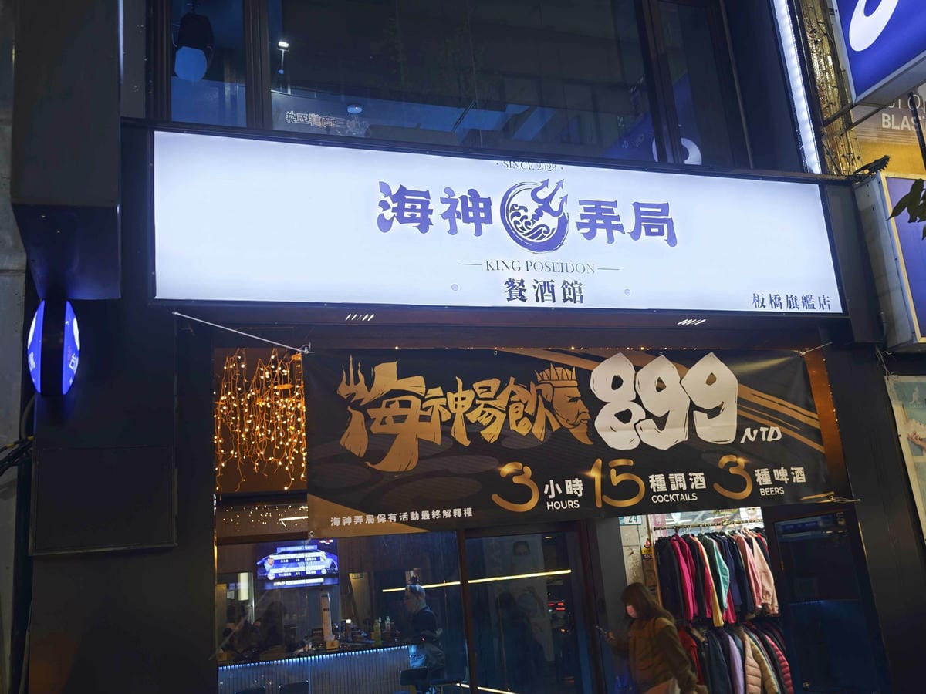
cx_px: 463
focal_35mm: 32
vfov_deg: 44.2
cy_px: 347
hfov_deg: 56.8
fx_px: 856
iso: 800
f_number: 1.63
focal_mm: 8.72
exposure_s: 1/60
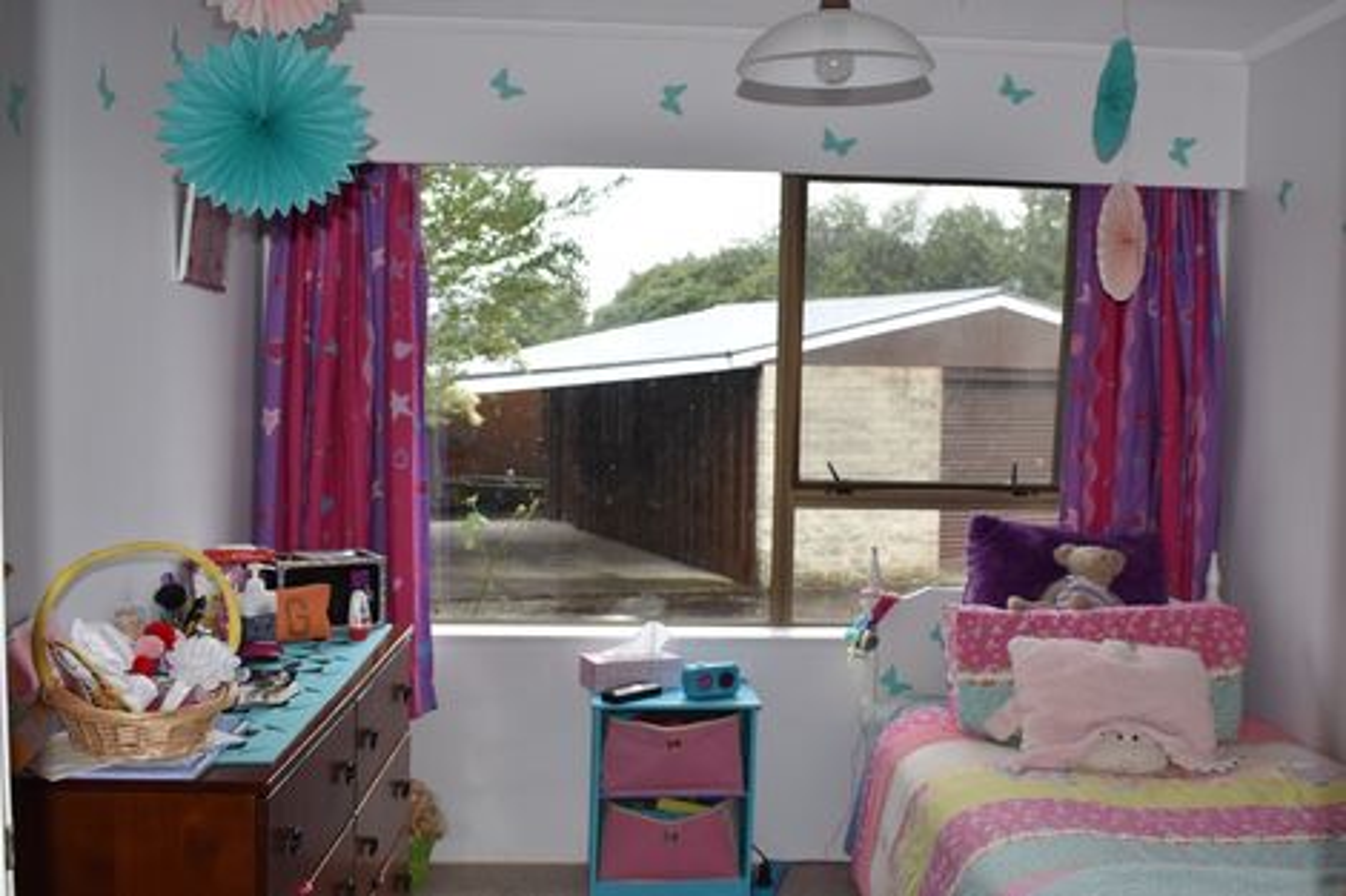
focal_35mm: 34
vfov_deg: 38.3
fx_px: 1289
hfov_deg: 55.1
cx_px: 673
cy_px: 448
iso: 500
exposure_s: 1/125
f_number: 5.6
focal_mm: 23
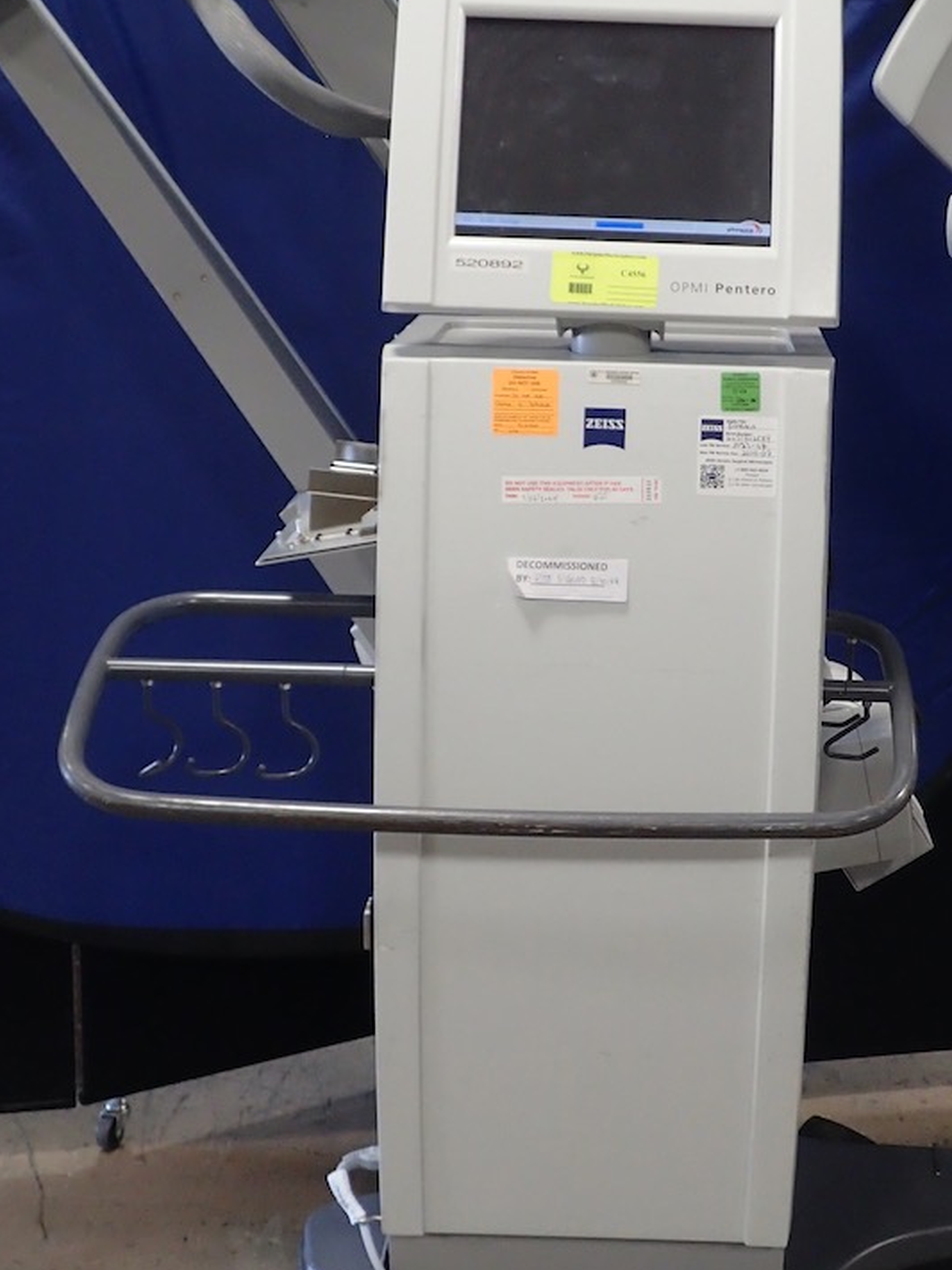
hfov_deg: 26.9
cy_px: 538
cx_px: 639
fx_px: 1981
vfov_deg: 35.5
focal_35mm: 54
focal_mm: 5.5
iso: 320
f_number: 2.3
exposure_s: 1/30
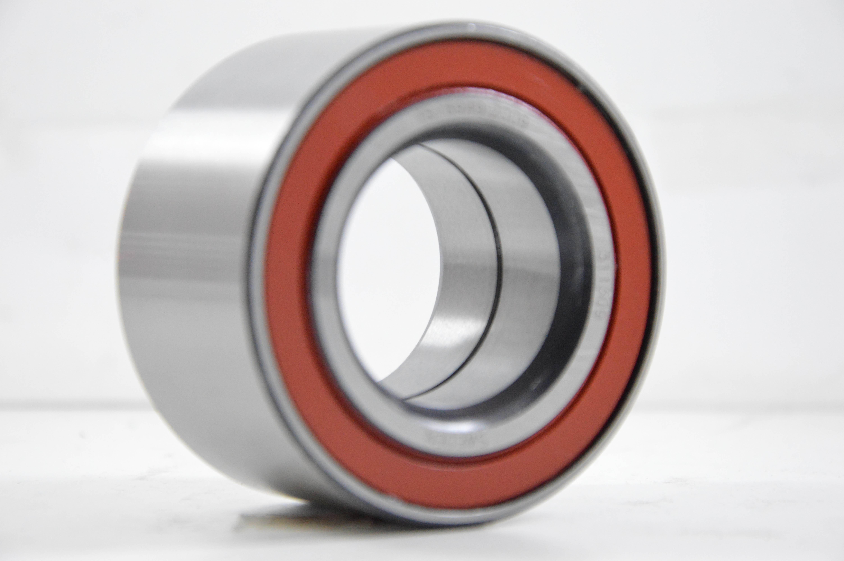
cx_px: 422
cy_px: 280
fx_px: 3443
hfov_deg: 14.0
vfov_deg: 9.3
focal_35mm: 147
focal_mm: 98
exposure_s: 1/100
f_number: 7.1
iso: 3200
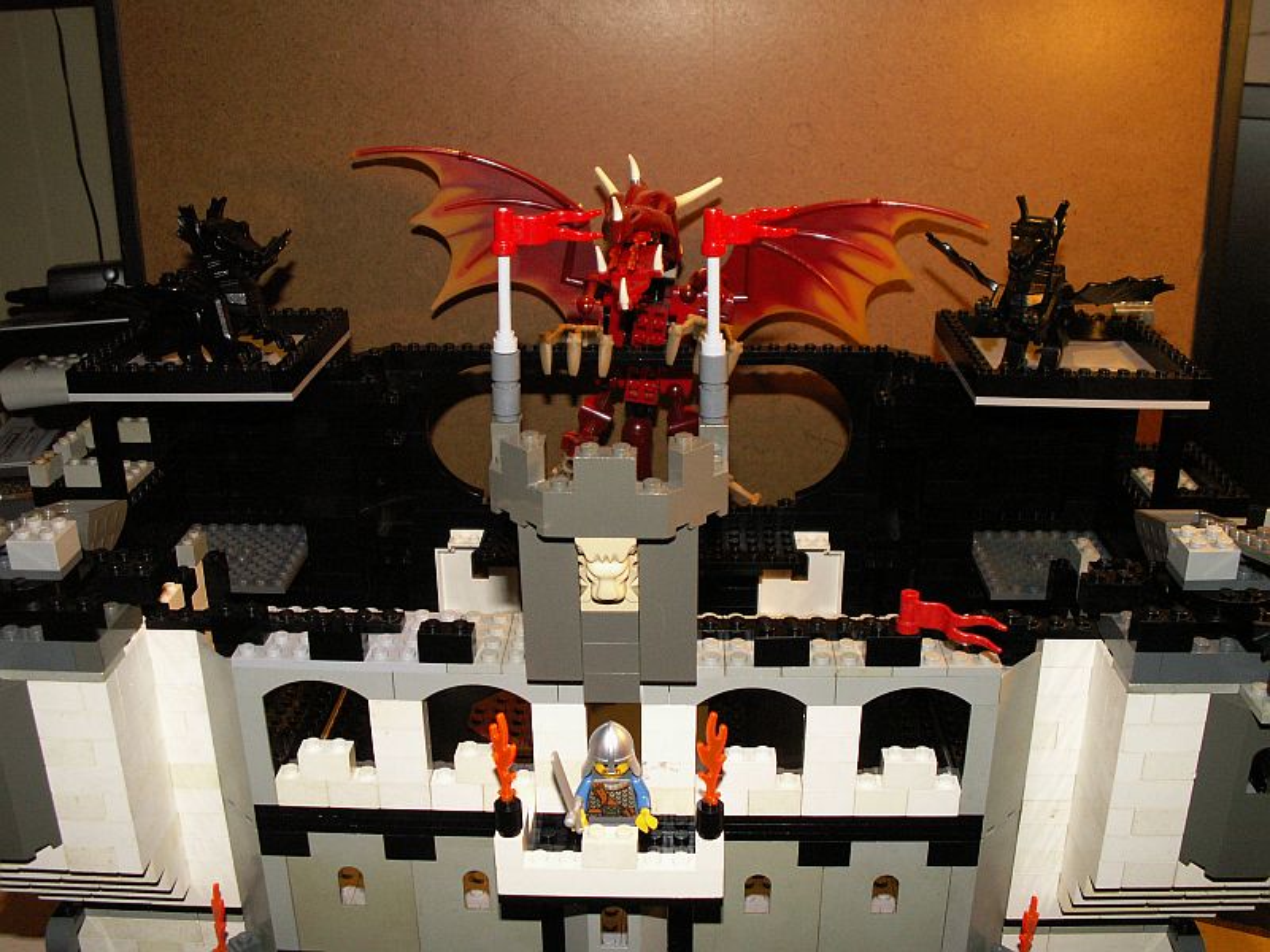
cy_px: 476
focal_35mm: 35
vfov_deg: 40.7
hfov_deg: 52.6
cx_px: 635
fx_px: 1284
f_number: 2.8
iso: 160
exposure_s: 1/40
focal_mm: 5.86
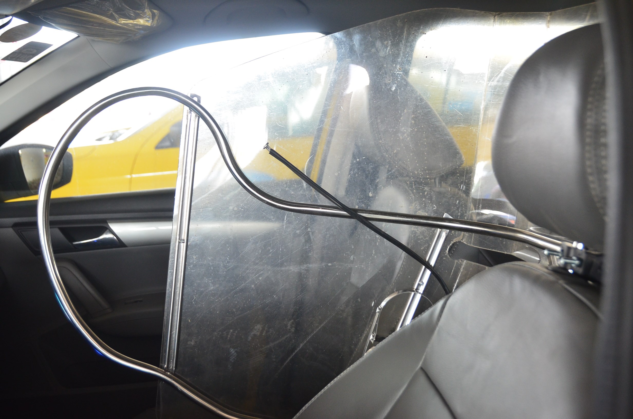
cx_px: 316
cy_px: 210
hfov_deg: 48.0
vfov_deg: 32.9
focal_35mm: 40
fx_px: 711
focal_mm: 27
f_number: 4.5
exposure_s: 1/50
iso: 900
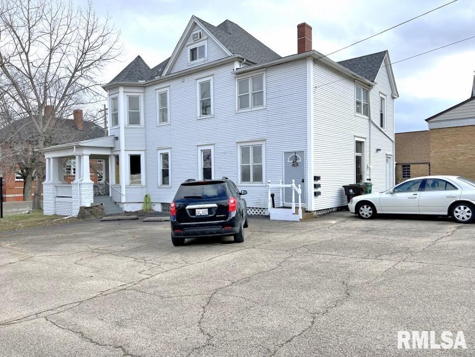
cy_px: 178
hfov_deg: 67.3
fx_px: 357
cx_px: 238
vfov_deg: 53.1
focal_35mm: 26
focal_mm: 5.7
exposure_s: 1/4115
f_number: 1.5
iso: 50
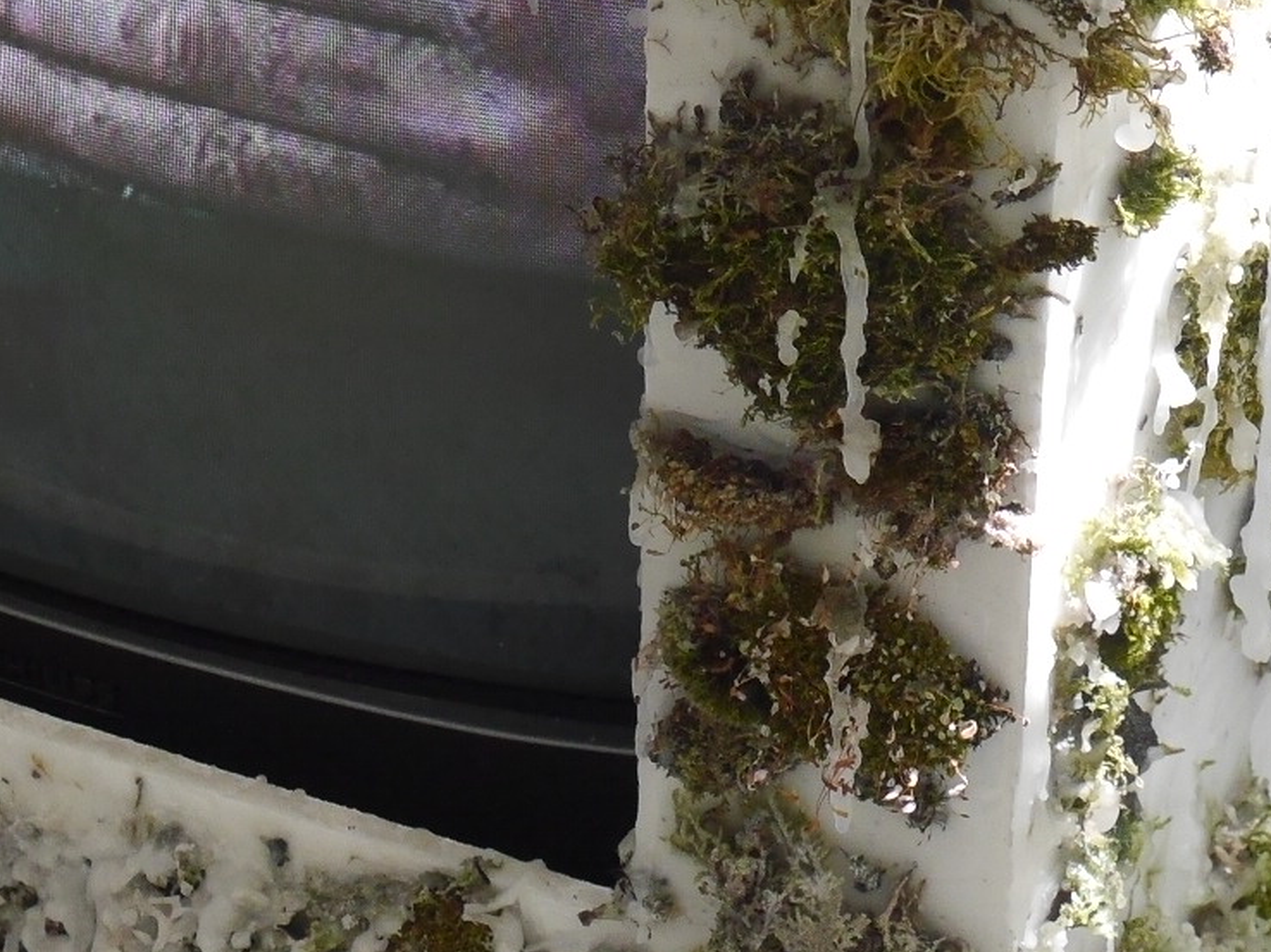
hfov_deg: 12.7
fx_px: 5653
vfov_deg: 9.6
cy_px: 26
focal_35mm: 154
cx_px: 179
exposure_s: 1/125
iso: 800
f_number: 5.3
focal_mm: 25
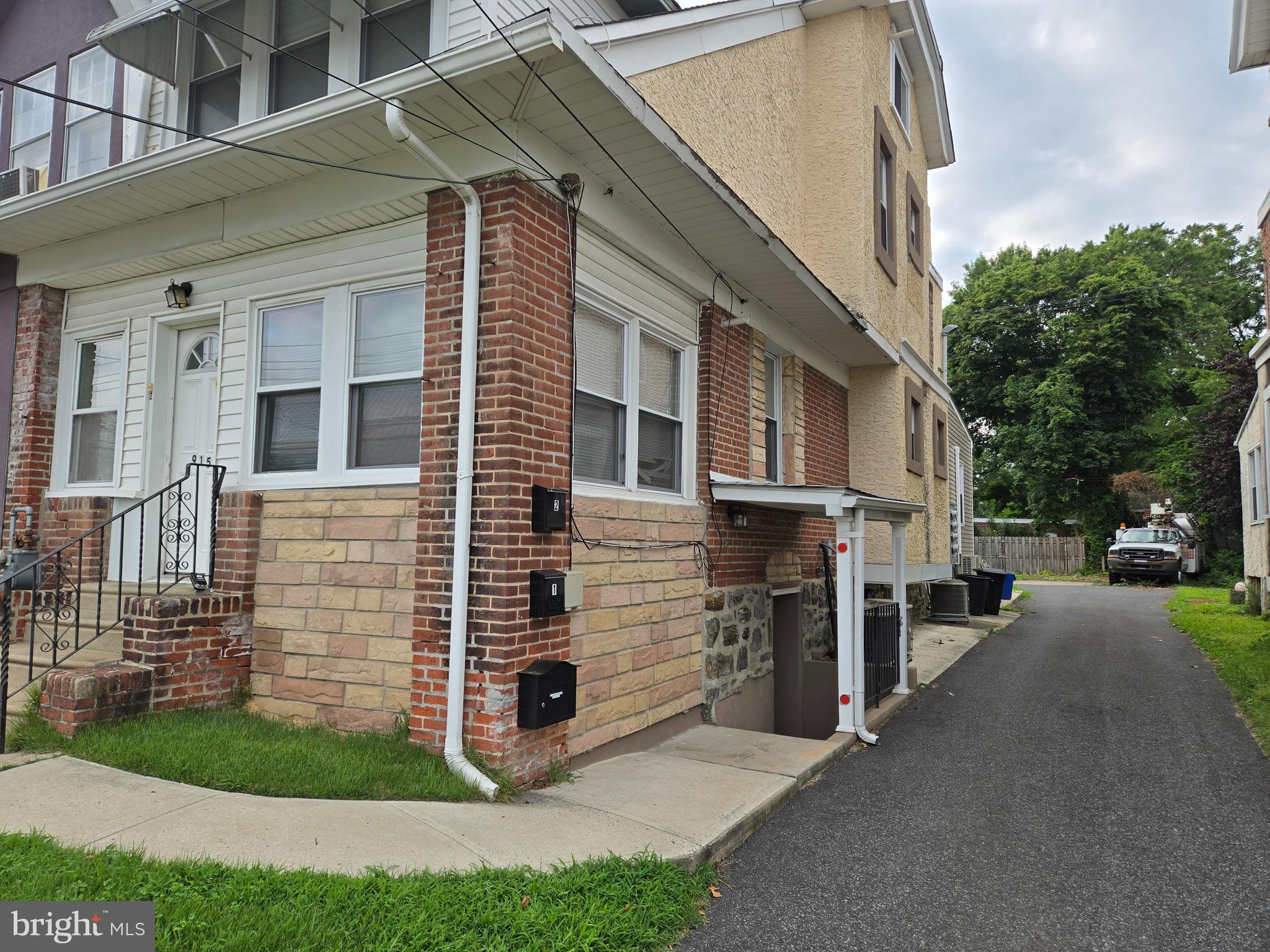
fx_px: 844
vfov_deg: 58.9
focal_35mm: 23
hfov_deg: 73.9
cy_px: 476
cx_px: 635
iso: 25
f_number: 1.8
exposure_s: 1/832
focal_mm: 5.4
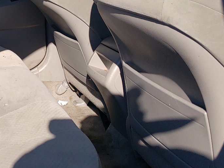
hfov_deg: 29.6
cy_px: 31
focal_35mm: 61
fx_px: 395
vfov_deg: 23.6
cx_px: -1
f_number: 1.5
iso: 50
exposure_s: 1/2000
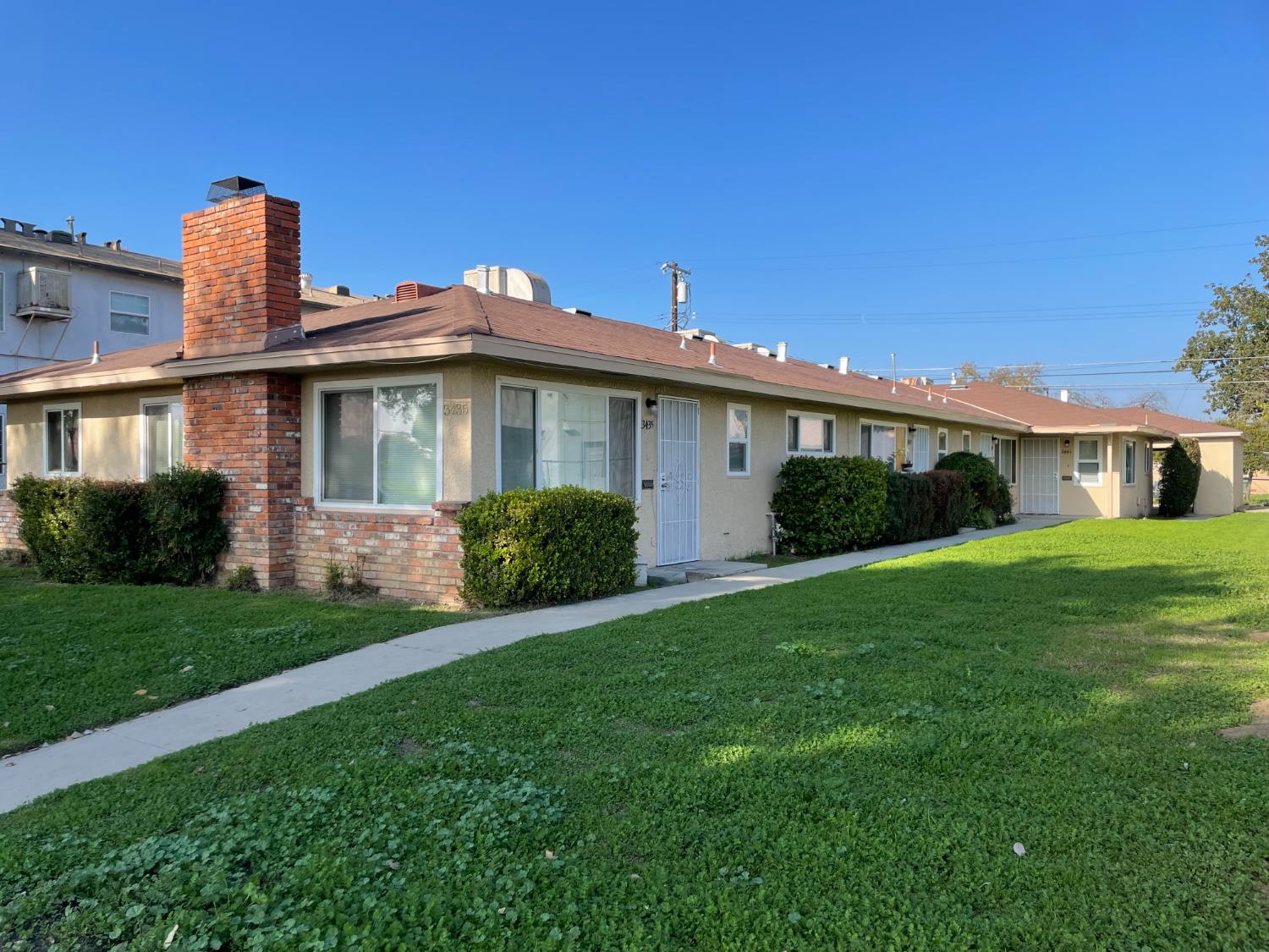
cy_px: 476
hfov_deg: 67.3
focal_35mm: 26
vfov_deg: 53.1
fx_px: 953
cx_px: 634
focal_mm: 4.2
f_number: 1.6
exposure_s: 1/2053
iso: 32
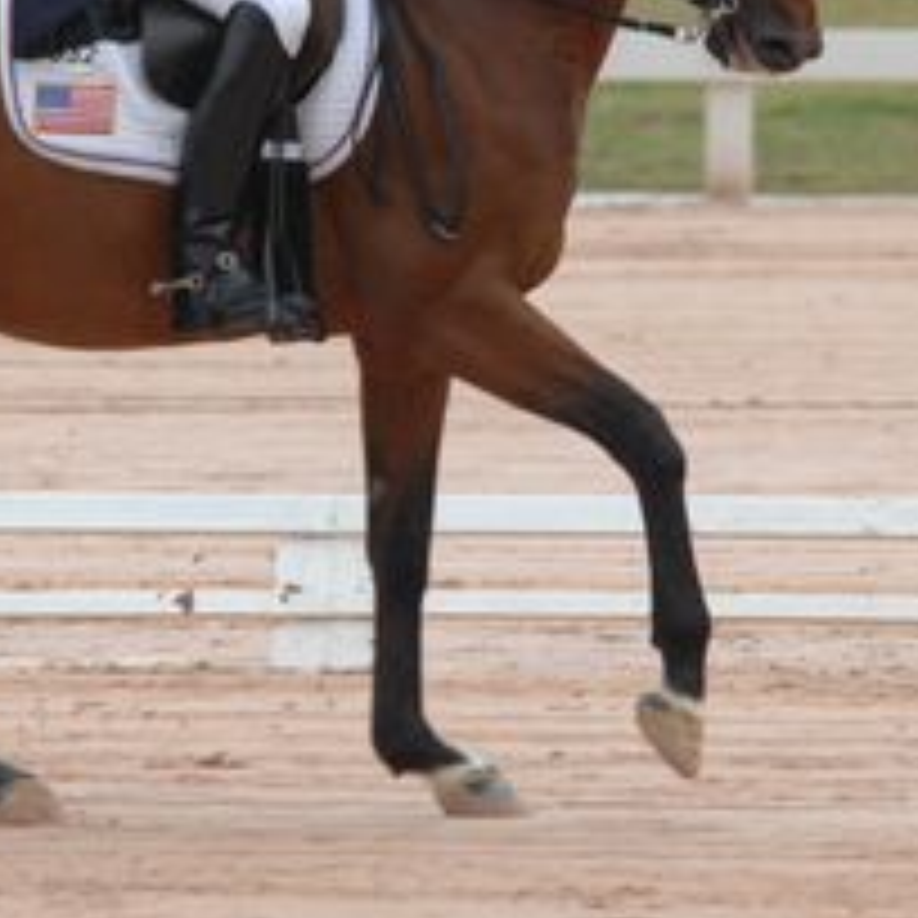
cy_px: 155
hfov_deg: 1.4
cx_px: 374
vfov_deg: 1.4
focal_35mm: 1237
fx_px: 37114
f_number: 5.6
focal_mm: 310
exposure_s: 1/500
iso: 400
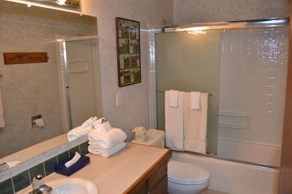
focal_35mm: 27
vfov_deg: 47.9
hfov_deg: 67.4
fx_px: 219
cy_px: 97
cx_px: 146
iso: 360
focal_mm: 18
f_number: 4.5
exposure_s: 1/80
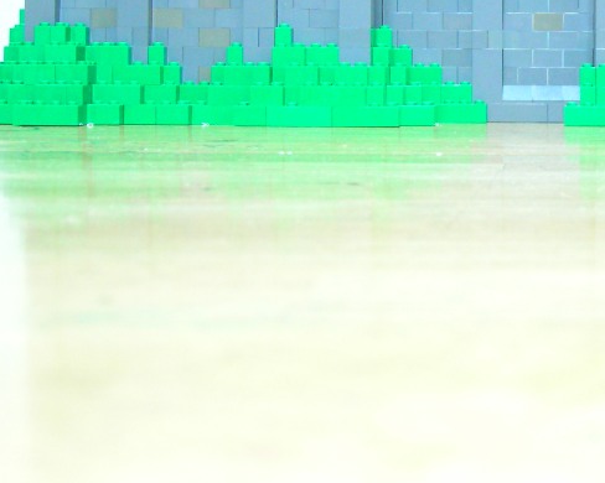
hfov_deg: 21.9
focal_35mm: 84
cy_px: 77
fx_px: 1503
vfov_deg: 18.1
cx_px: 615
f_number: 3.3
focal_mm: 6.8
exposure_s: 1.57
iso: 200
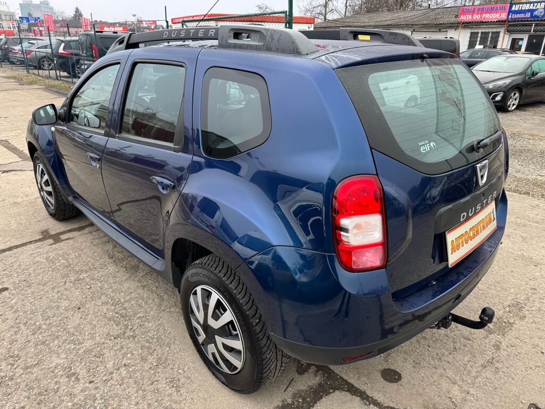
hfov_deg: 71.6
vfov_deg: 56.8
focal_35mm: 24
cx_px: 272
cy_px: 204
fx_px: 378
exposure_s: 1/484
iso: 80
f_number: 1.78
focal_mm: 6.76
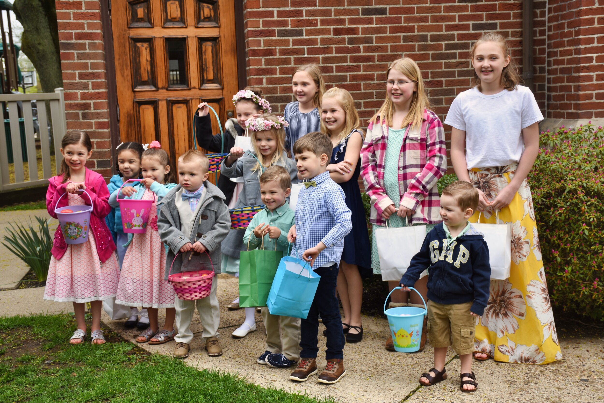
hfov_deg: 37.8
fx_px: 881
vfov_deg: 25.8
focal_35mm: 52
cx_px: 302
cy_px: 202
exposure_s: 1/100
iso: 100
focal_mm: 35
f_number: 5
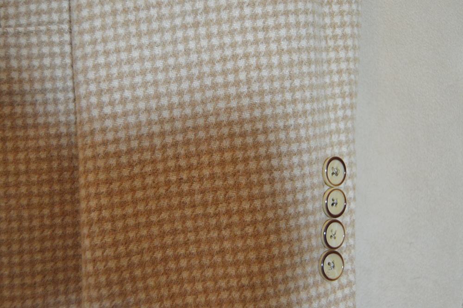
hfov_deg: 43.6
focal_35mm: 45
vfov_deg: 29.8
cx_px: 232
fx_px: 578
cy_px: 154
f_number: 4.2
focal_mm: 30
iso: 1250
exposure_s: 1/60
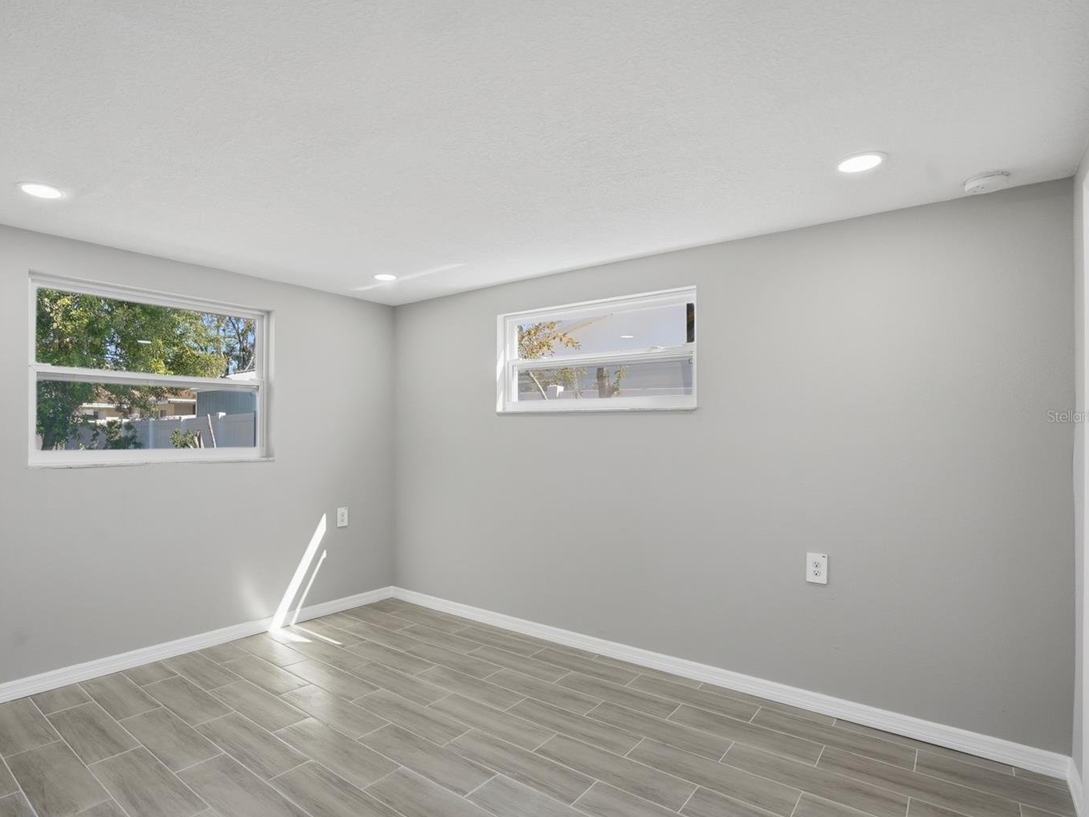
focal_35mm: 18
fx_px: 566
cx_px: 480
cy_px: 416
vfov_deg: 71.6
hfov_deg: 87.4
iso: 800
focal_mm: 16
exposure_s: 1/4000
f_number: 6.3
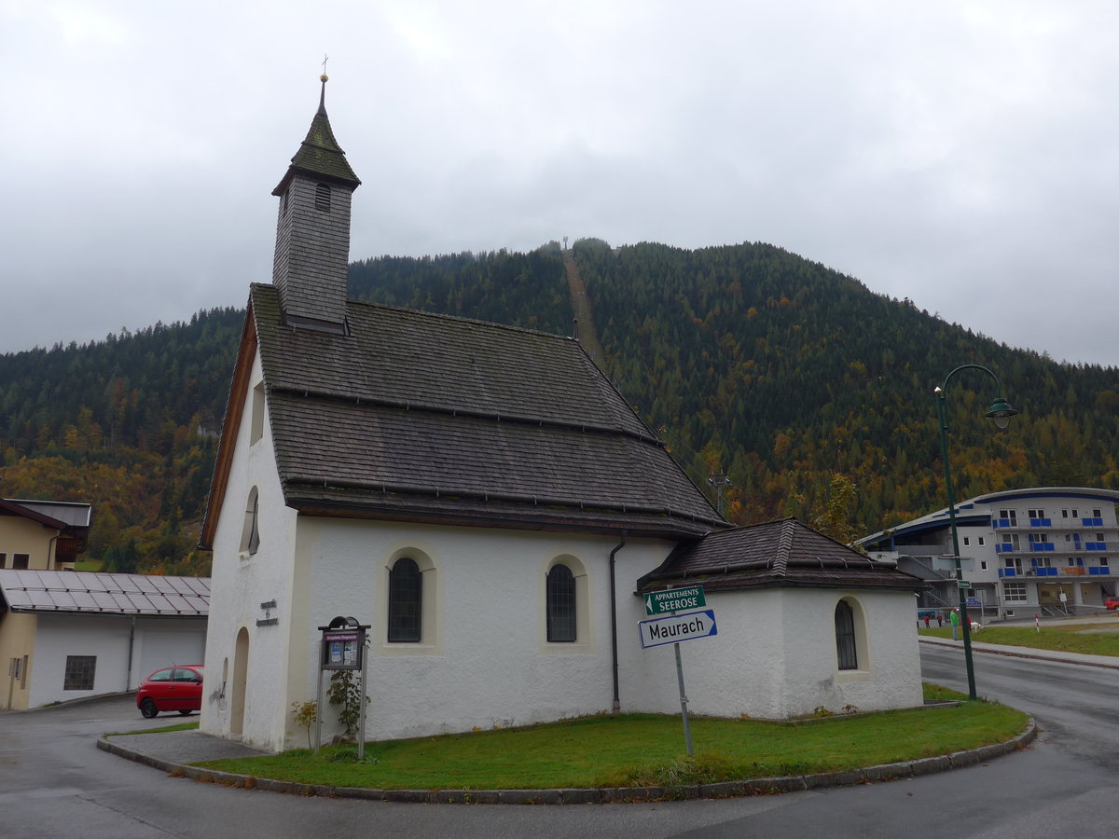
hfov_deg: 61.7
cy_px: 420
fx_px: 937
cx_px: 560
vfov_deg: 48.2
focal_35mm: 29
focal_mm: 6
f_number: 2.8
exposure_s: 1/125
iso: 80
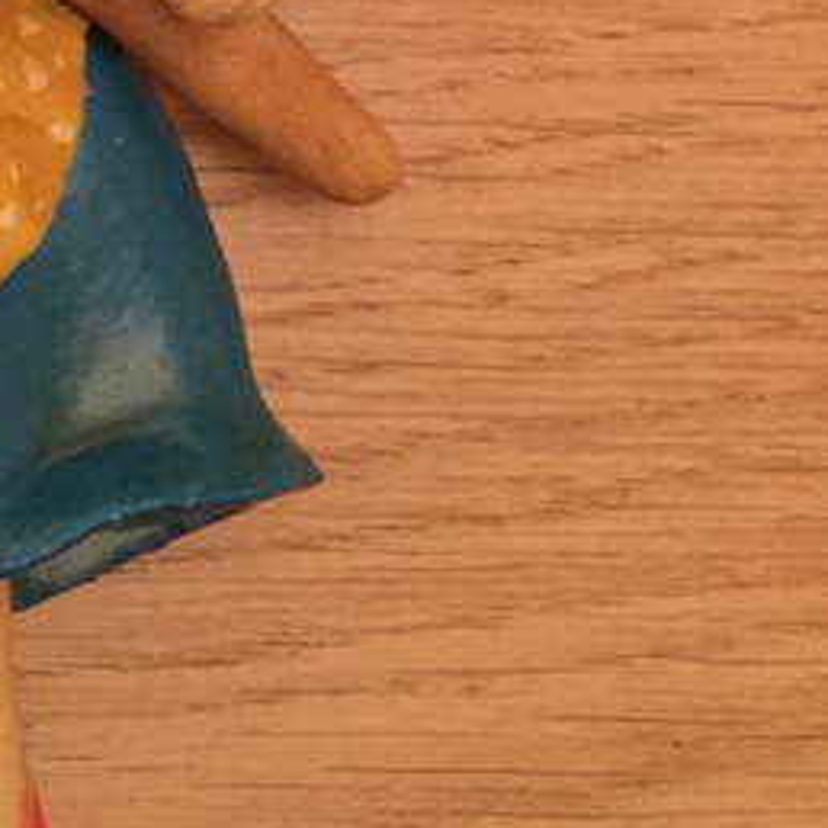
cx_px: -257
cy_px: -306
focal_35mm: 106
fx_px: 2869
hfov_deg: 15.6
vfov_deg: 15.5
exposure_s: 1/4
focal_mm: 4.15
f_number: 2.2
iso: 125
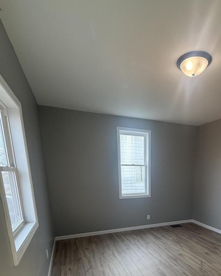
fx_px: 180
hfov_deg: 61.4
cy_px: 215
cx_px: 150
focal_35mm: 22
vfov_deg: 68.9
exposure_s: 1/125
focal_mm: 2.22
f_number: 2.2
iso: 64
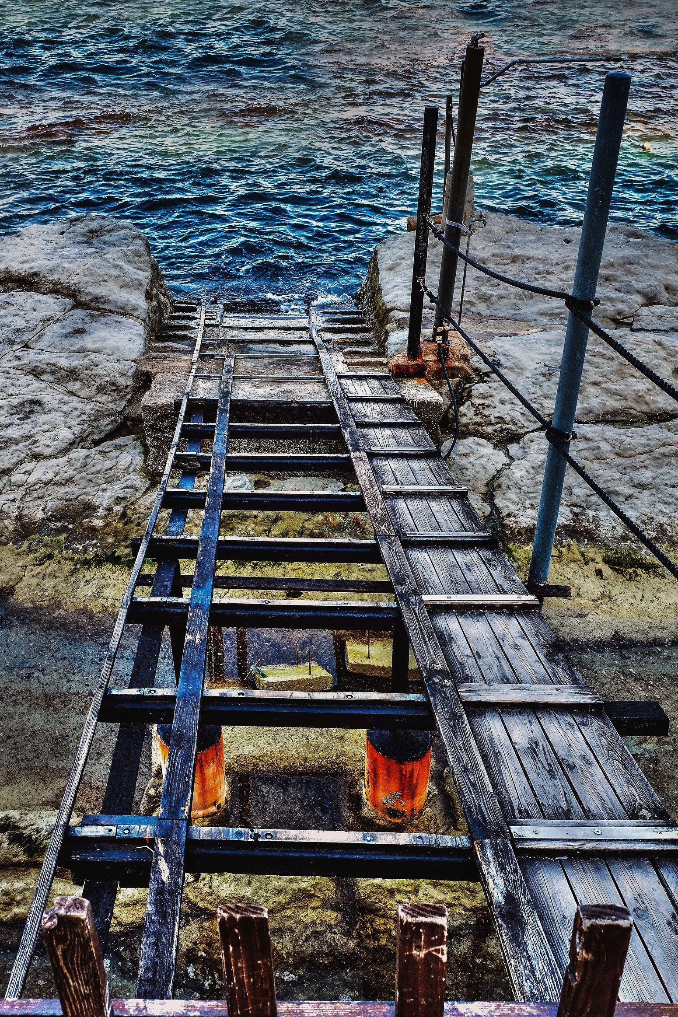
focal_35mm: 32
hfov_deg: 41.1
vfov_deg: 58.7
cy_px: 497
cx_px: 336
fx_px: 904
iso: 640
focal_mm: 20.5
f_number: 11
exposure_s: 1/85
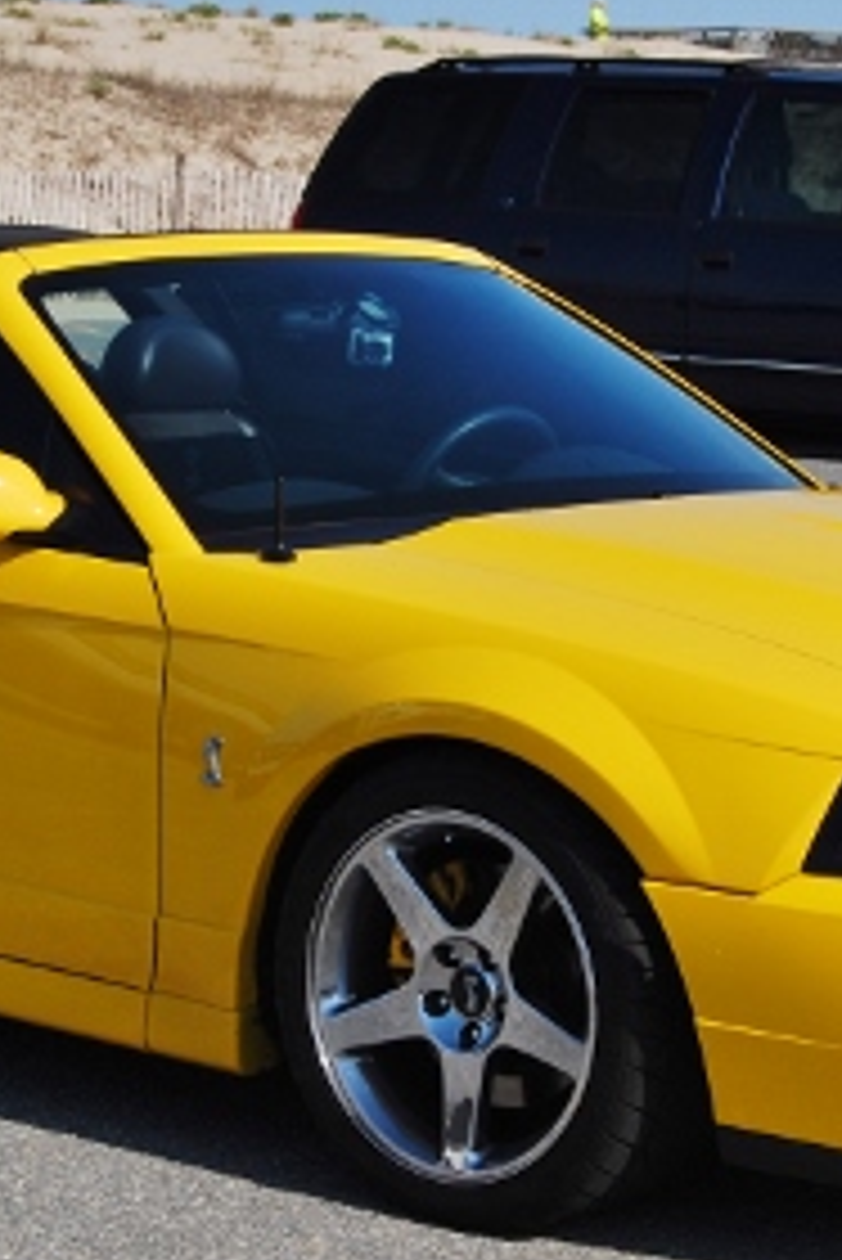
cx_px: 410
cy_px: 567
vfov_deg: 17.0
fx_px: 4210
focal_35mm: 120
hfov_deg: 11.4
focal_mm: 35
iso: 200
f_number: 11
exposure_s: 1/500
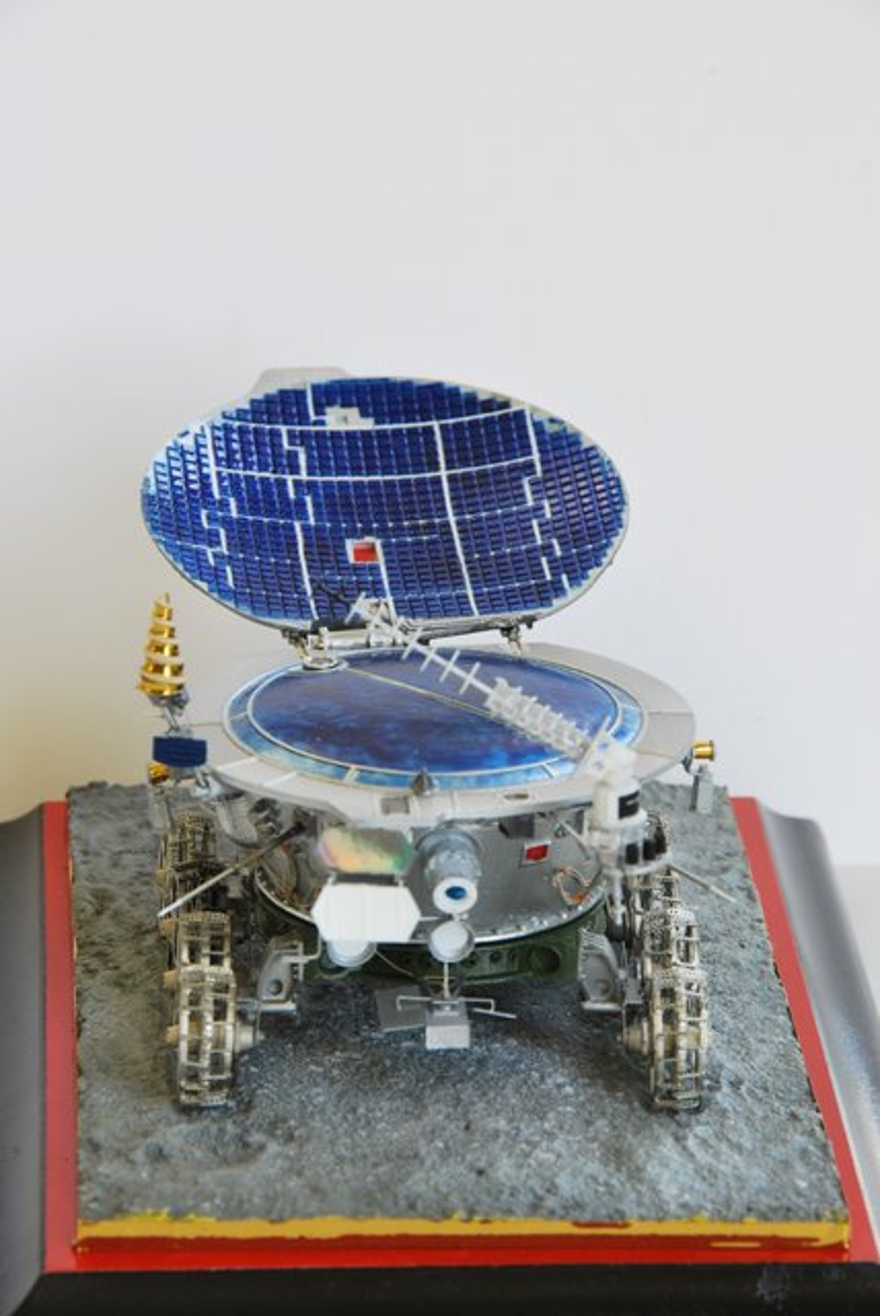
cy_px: 658
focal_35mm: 300
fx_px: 10975
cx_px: 440
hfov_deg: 4.6
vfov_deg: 6.9
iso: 100
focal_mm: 200
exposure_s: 1
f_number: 18
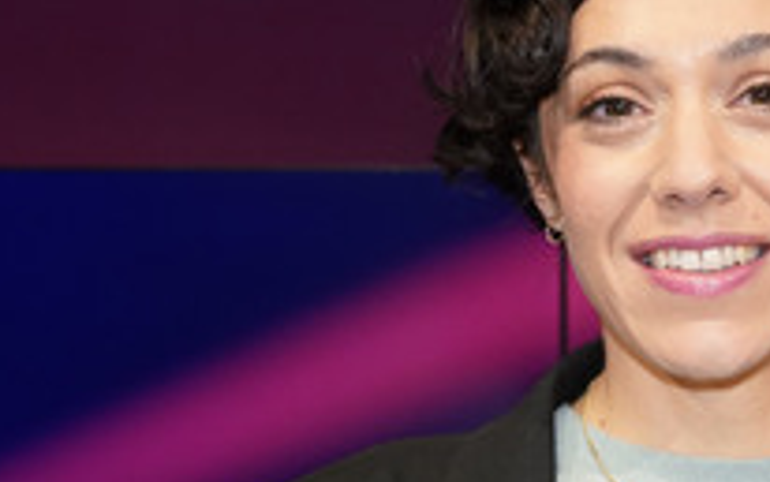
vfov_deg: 16.7
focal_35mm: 78
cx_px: 708
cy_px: 318
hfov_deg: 25.5
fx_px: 1638
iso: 2000
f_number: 5.6
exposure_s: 1/125
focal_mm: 35
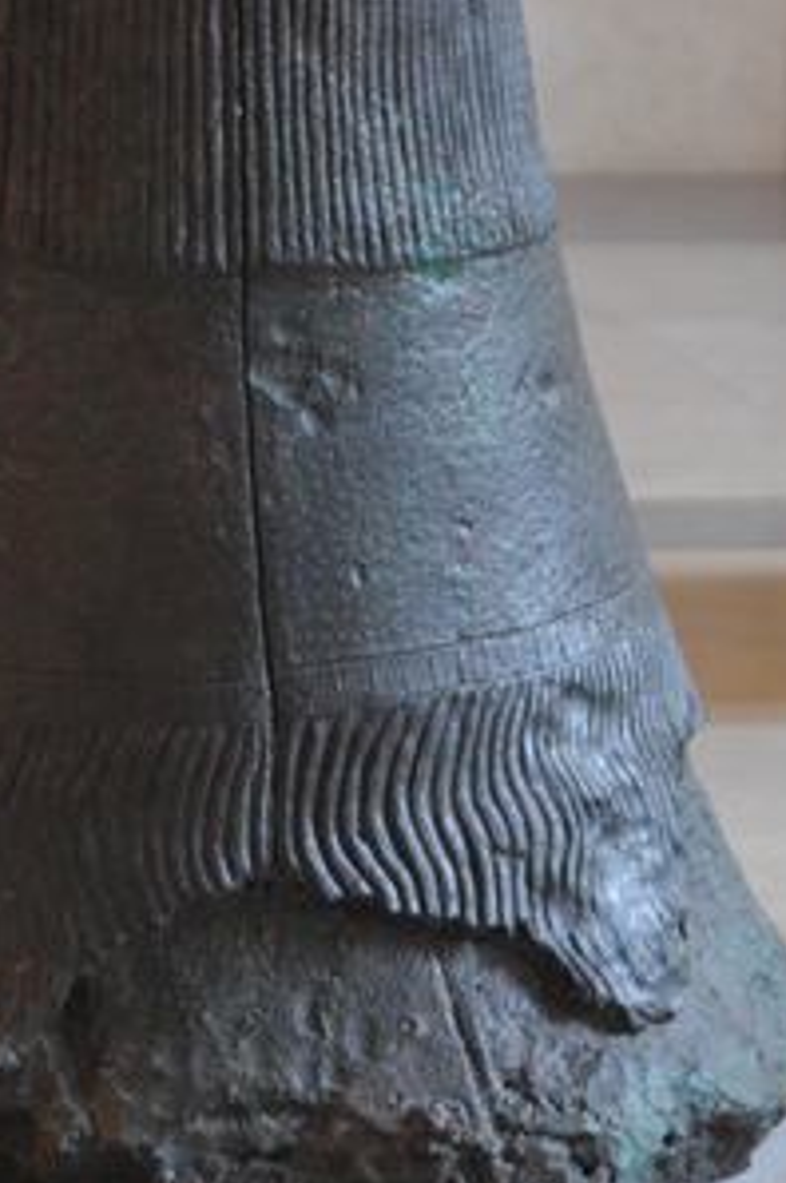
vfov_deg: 8.8
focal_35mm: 233
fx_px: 7648
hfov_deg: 5.9
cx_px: 189
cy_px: 99
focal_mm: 70
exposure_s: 1/30
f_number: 5
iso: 800
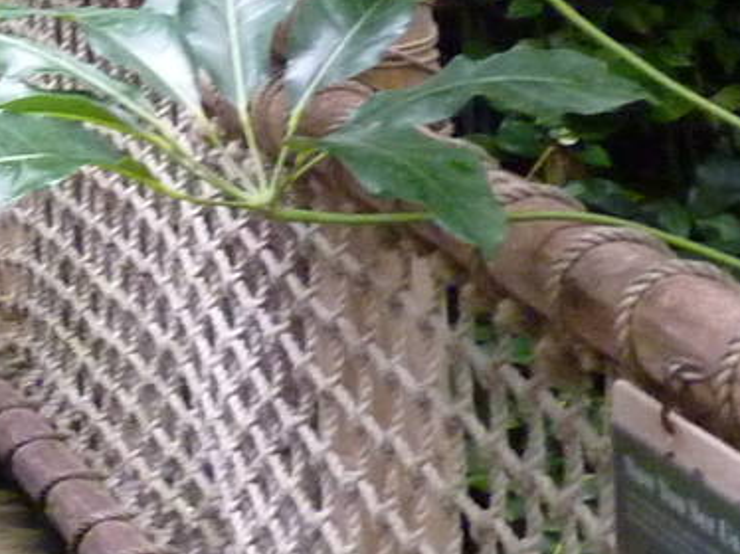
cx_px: -780
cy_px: -485
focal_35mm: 107
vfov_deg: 12.5
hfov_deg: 14.8
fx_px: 2286
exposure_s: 1/13
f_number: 3.3
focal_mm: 4.1
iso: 400
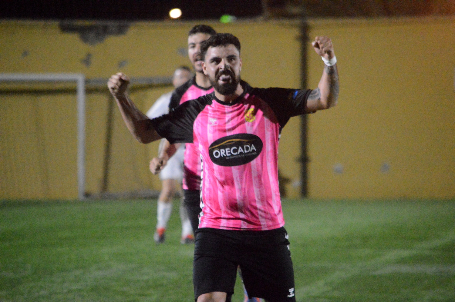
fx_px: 3693
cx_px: 228
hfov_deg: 7.0
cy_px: 151
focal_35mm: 292
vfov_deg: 4.7
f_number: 5.6
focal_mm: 195
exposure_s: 1/250
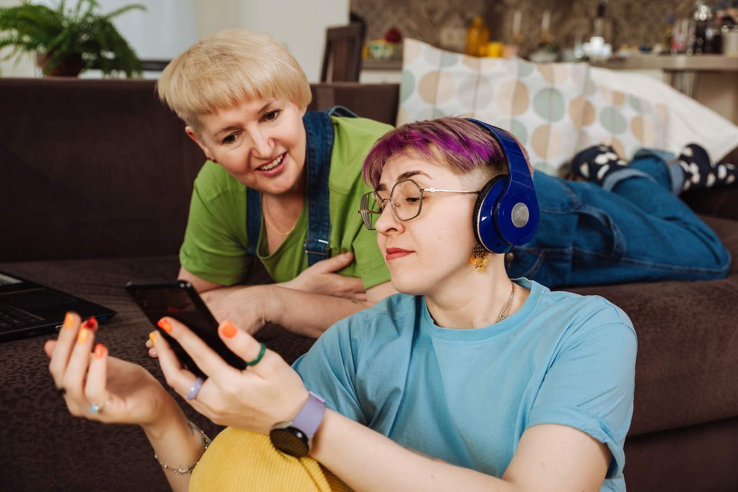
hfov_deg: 44.5
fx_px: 902
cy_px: 246
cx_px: 369
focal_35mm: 44
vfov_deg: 30.5
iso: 100
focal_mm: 44
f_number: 3.5
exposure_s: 1/125
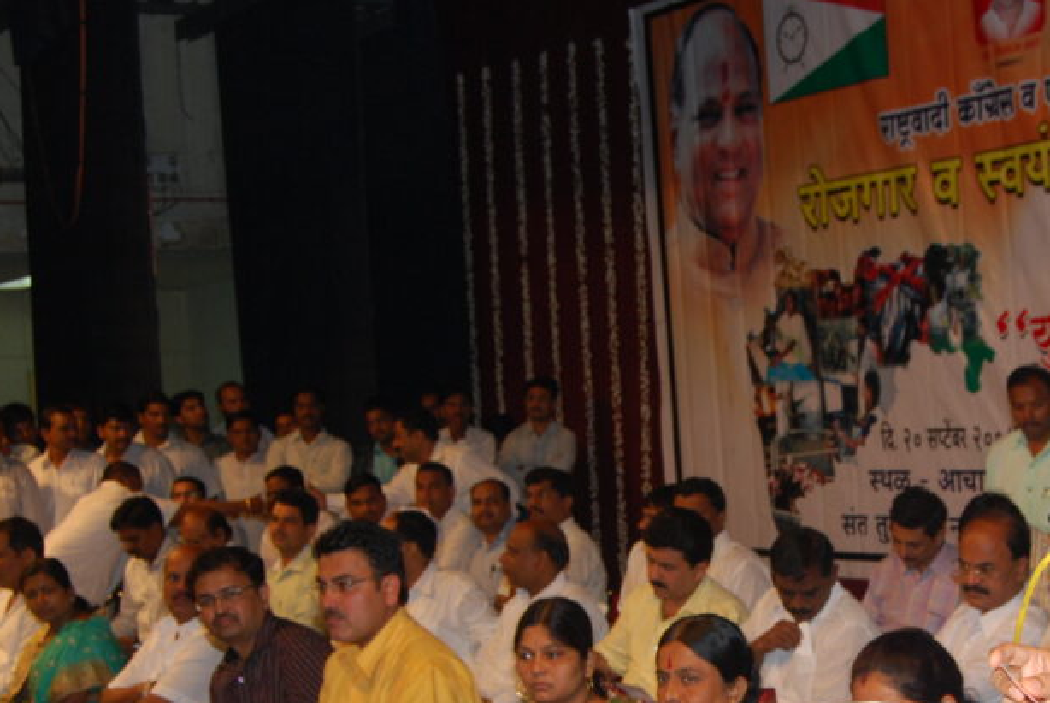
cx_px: 790
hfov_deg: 30.4
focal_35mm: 65
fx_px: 1898
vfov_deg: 20.7
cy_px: 582
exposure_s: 1/60
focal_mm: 26
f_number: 5.6
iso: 400
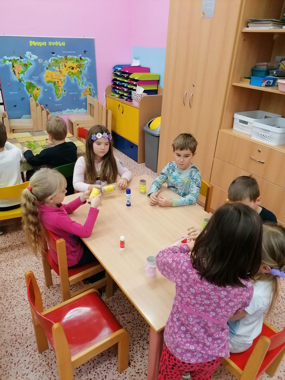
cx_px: 142
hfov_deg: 51.4
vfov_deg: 65.3
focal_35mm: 27
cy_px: 190
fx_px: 296
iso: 320
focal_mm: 4.75
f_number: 1.8
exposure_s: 1/100
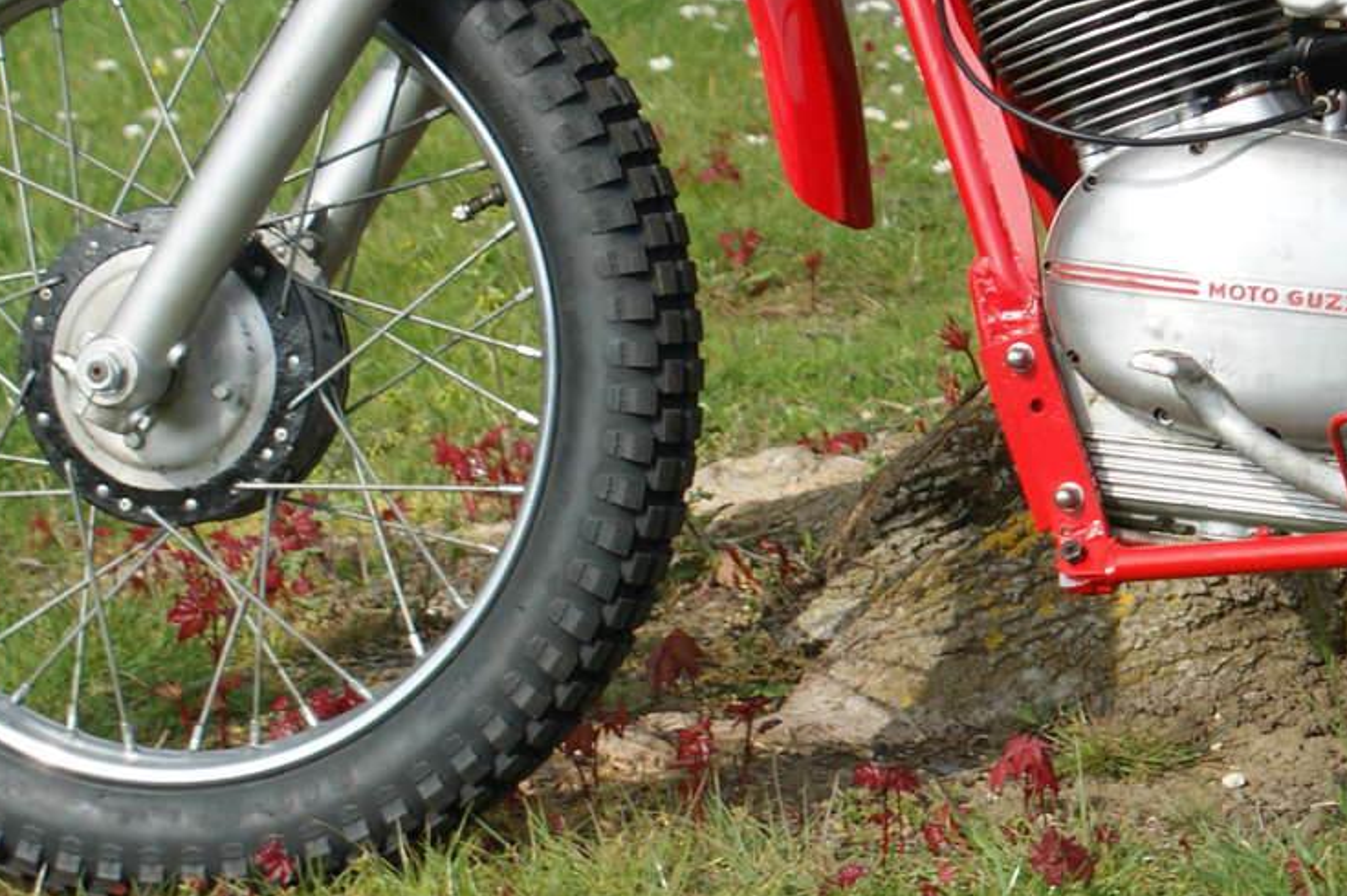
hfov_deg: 10.0
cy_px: 10
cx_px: 1340
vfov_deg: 6.7
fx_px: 7628
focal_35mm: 204
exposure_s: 1/320
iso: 100
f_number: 5.6
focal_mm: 50
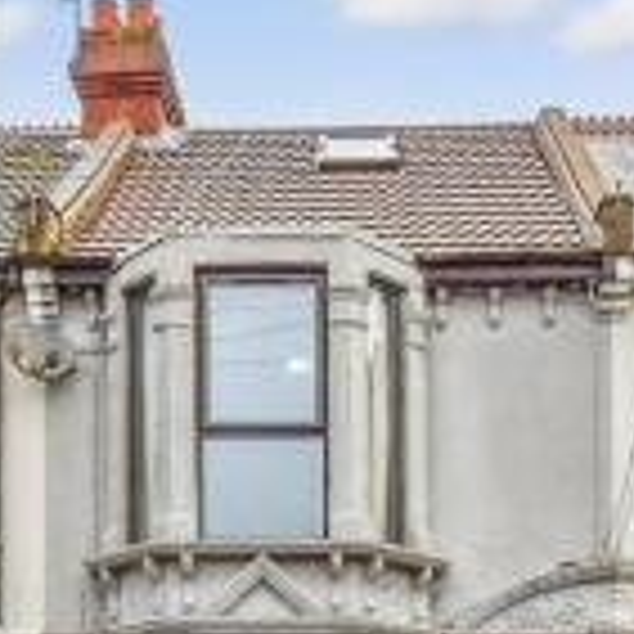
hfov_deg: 28.3
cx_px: 178
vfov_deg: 27.9
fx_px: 1243
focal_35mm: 60
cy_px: 524
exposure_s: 1/100
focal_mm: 14
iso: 500
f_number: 7.1
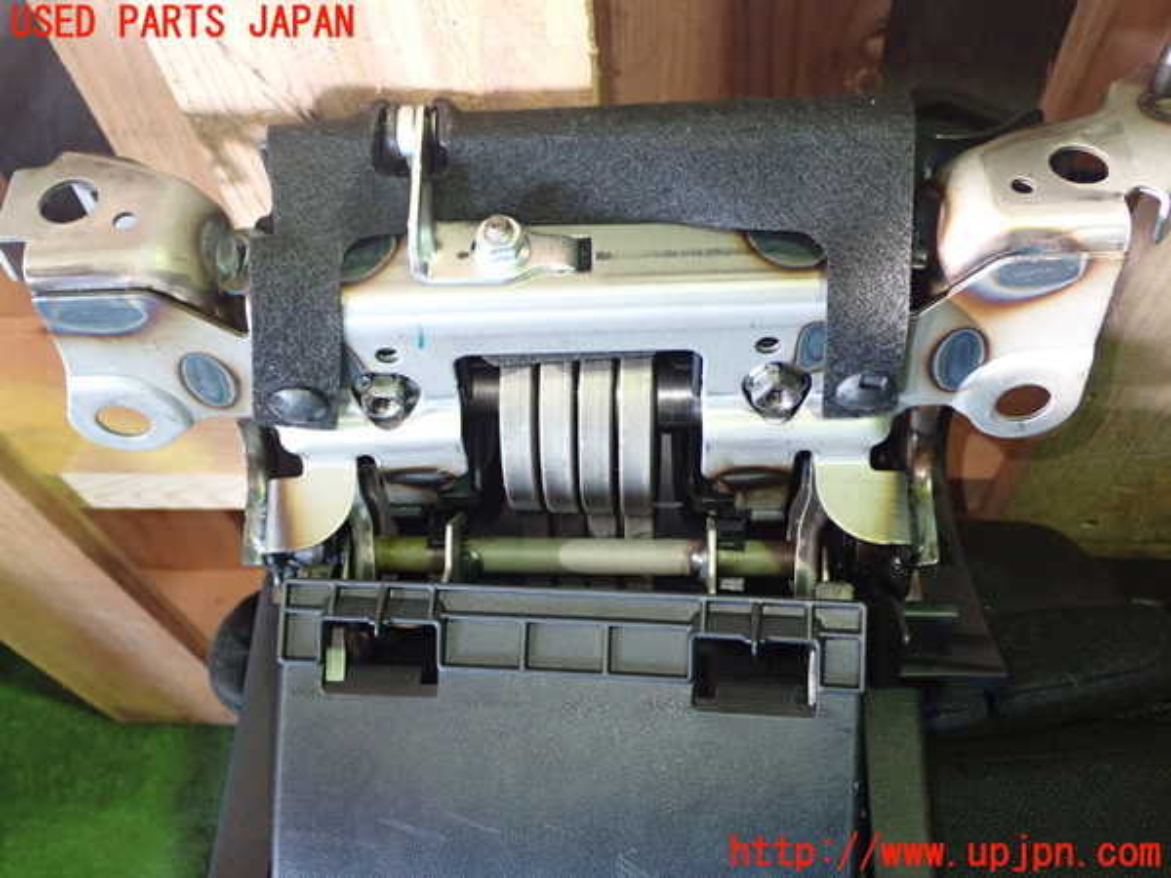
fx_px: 1387
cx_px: 586
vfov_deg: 35.1
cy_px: 439
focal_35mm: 41
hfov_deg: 45.8
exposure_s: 1/30
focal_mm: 7.31
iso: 800
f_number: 2.8
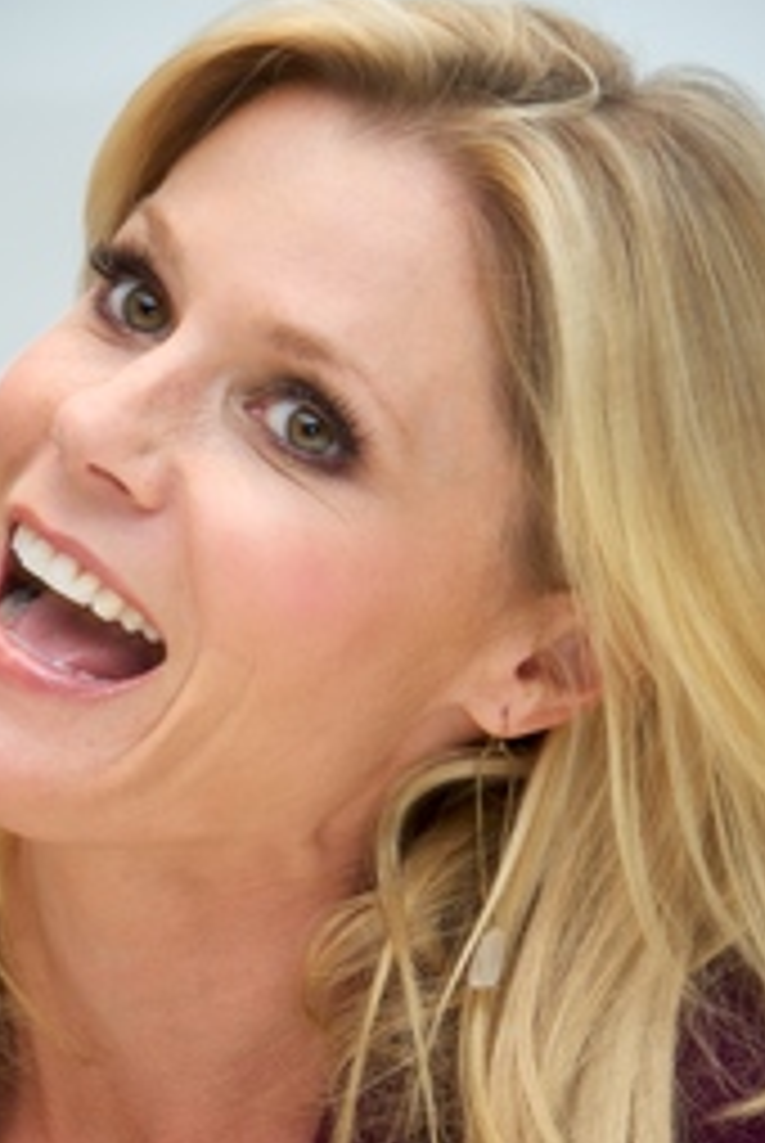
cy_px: 792
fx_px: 8995
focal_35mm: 283
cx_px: 403
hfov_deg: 4.9
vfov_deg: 7.3
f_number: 5.6
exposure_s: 1/60
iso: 400
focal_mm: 180
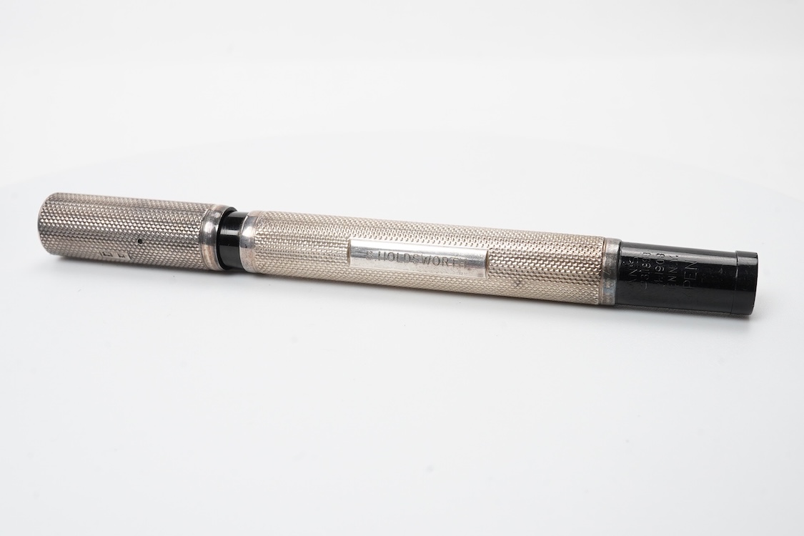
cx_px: 402
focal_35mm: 45
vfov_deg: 29.9
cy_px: 268
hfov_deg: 43.6
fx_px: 1005
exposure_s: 1/100
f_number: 22
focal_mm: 30
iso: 640
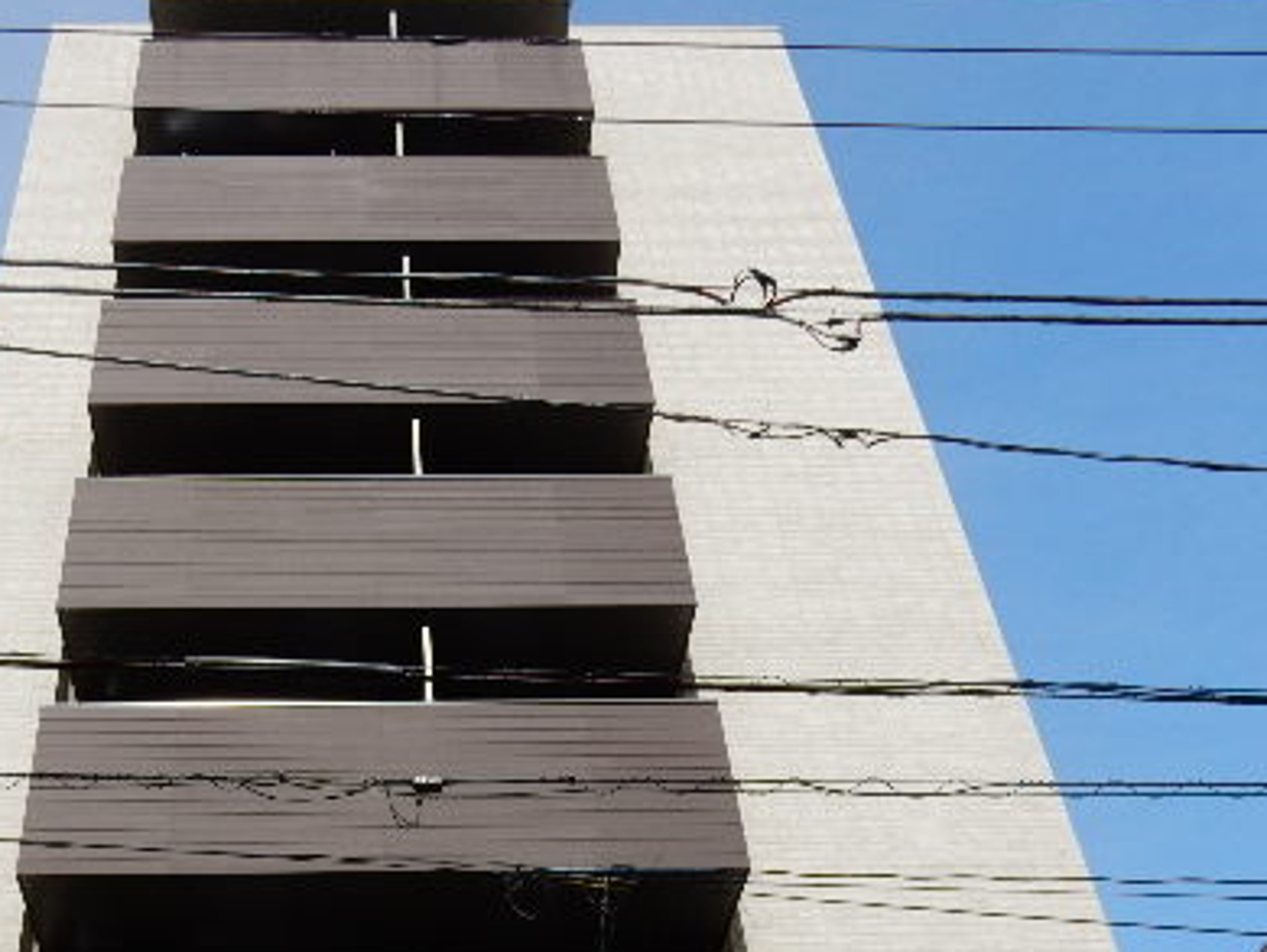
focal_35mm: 41
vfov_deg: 34.3
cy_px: 738
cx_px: 383
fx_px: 1502
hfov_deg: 44.8
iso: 125
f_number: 3.7
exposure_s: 1/1250
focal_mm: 4.5
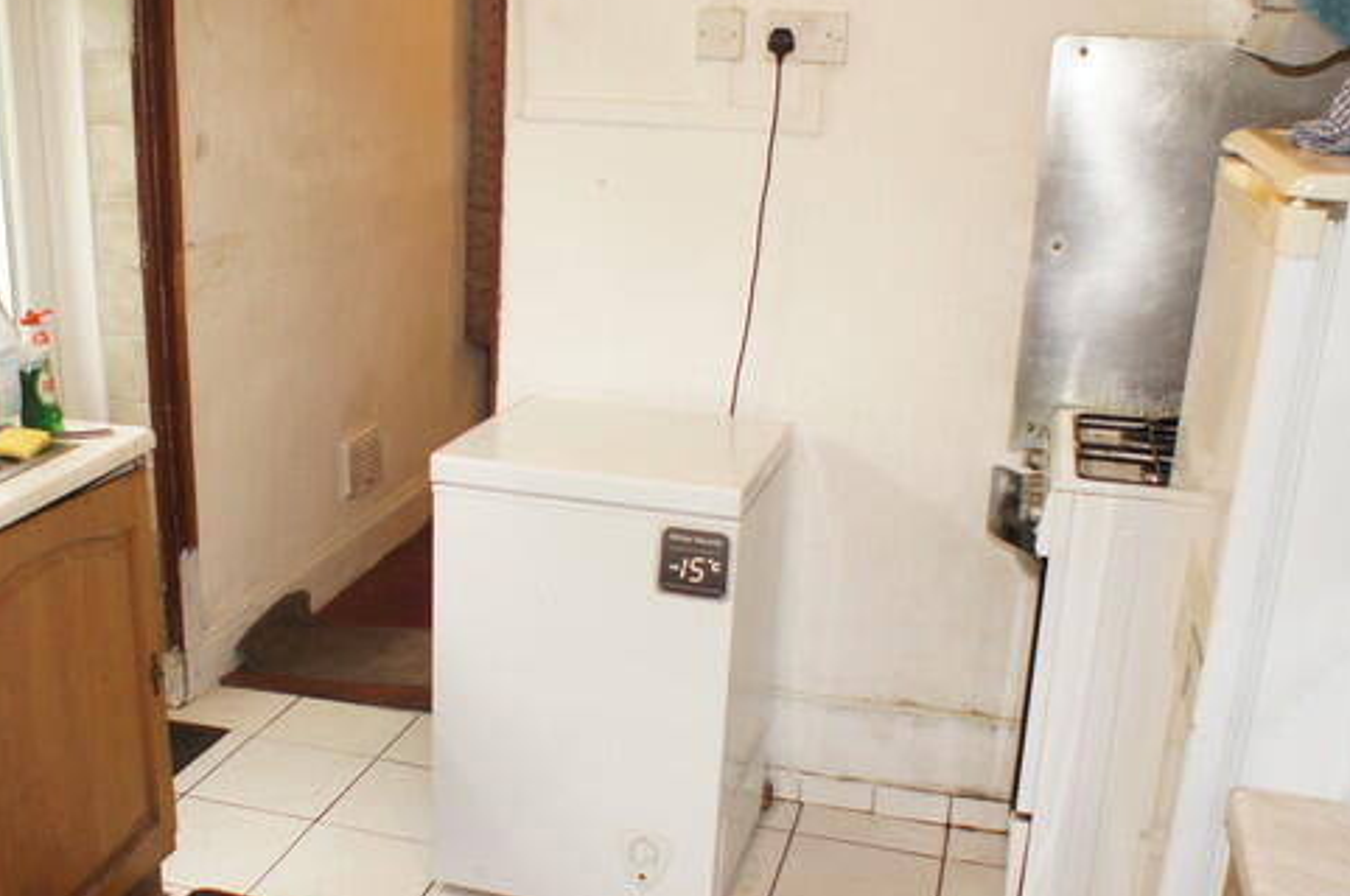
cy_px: 528
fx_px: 1910
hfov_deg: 38.8
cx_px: 557
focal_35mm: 51
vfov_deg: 26.4
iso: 400
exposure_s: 1/60
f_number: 2.8
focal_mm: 16
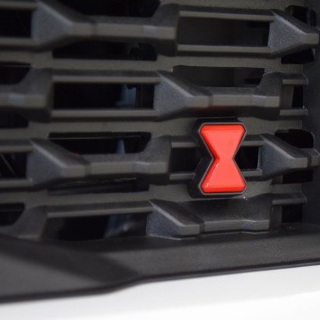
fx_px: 1171
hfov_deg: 15.5
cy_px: 159
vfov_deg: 15.6
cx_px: 225
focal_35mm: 112
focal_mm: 58
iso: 1600
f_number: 2.8
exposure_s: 1/80
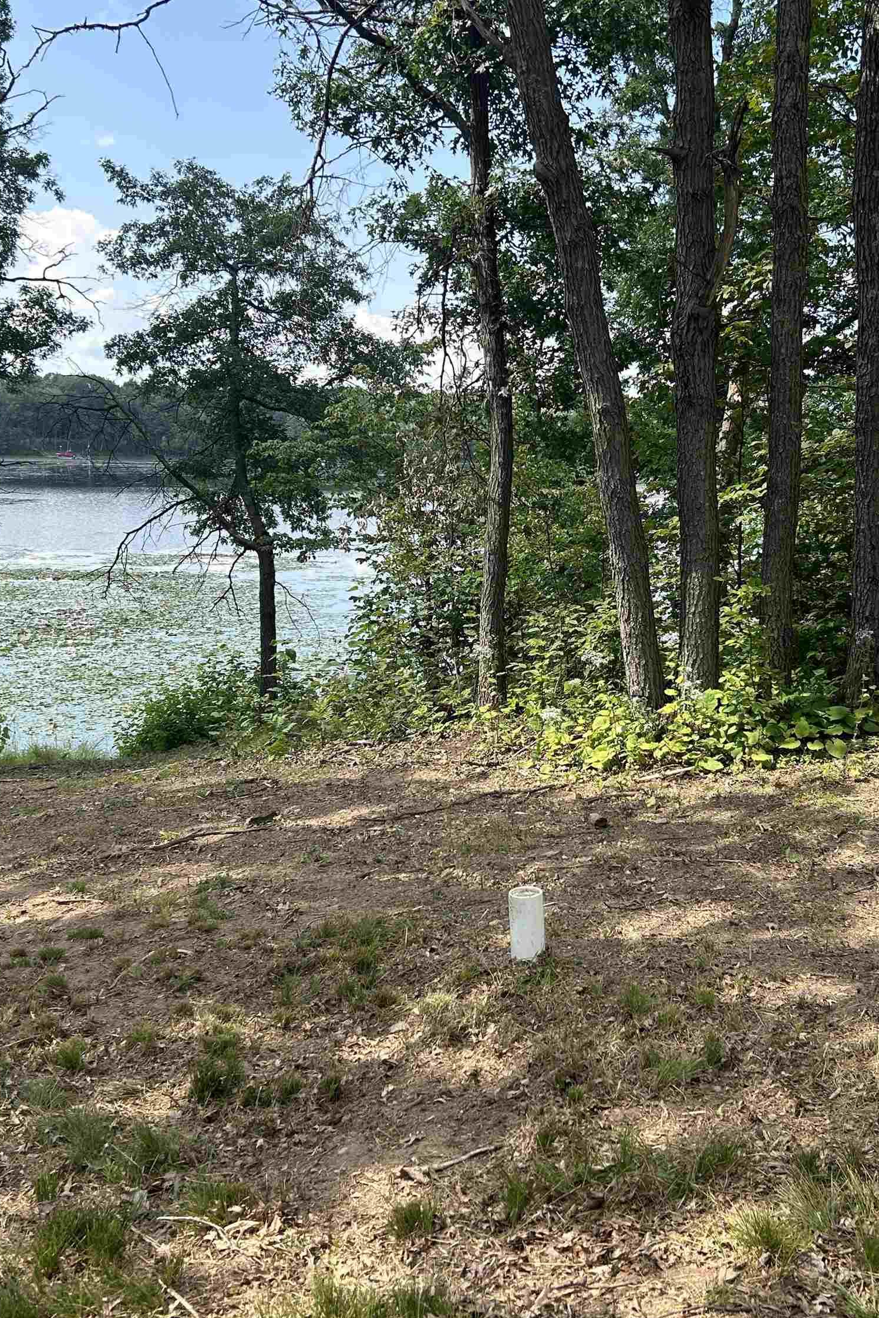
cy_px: 647
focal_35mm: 37
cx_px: 508
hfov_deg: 35.9
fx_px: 1355
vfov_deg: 51.9
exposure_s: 1/1048
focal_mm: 5.7
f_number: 1.5
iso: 50
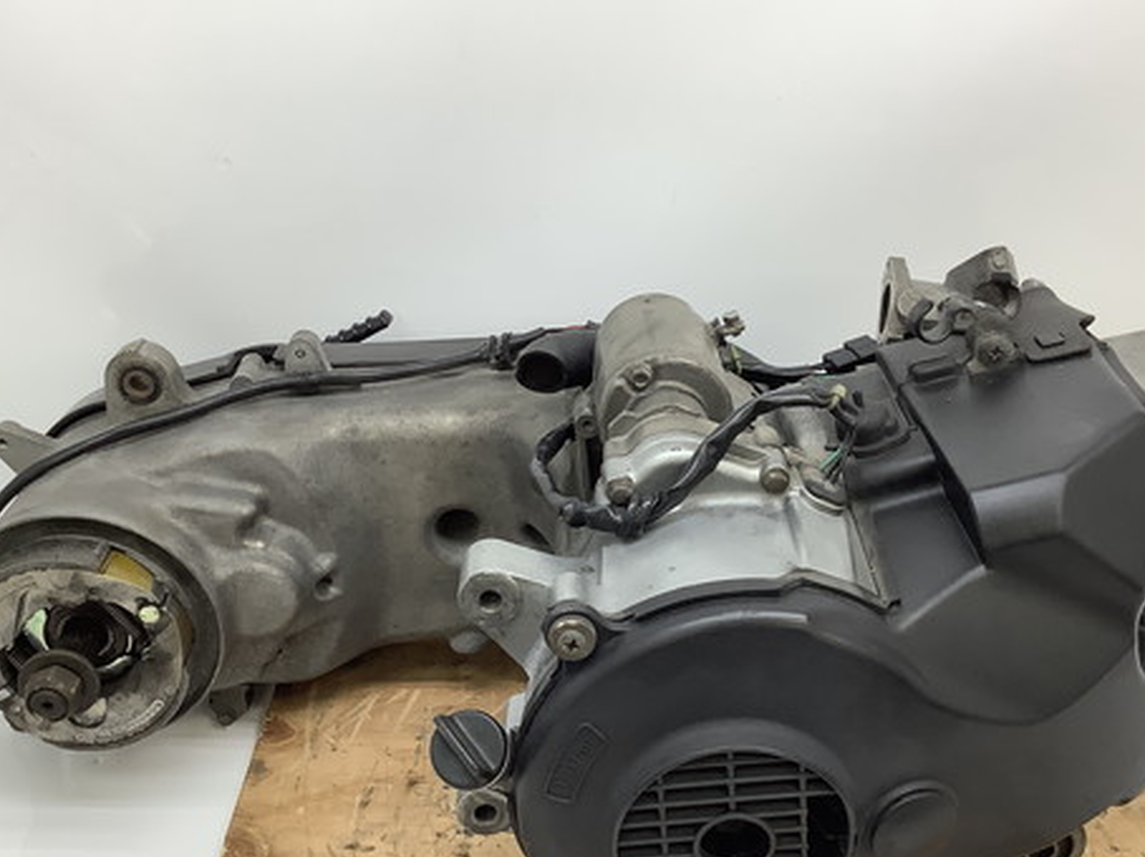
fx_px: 1355
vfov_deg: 34.9
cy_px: 527
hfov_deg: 45.7
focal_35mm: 41
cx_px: 625
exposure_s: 1/120
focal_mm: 3.3
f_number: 2.4
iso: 80
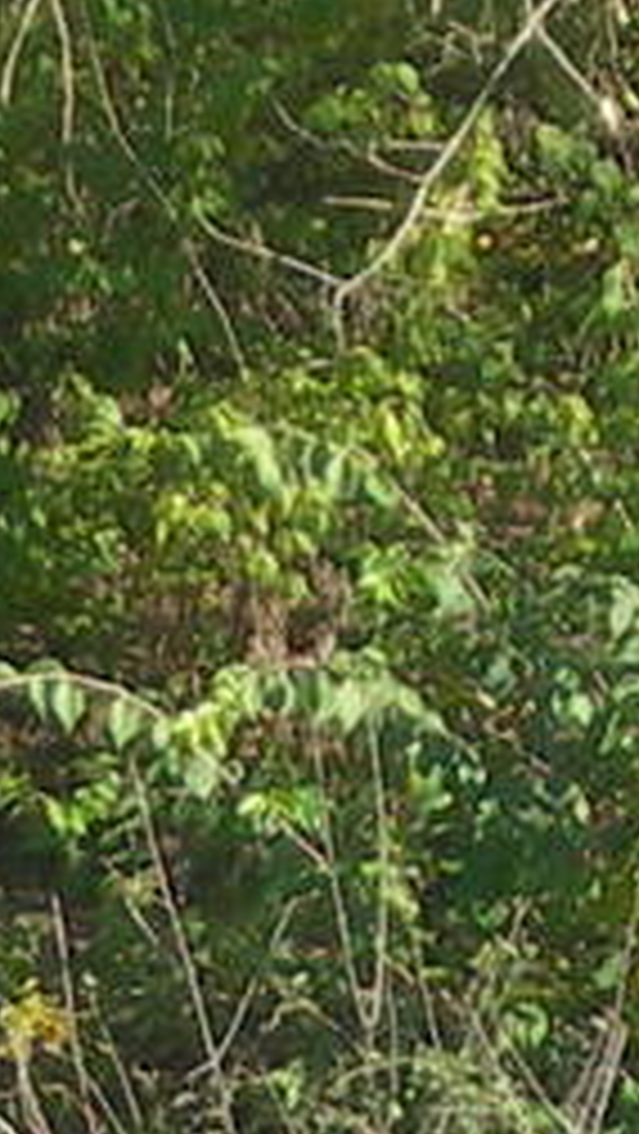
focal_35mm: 789
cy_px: 2218
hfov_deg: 1.5
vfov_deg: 2.7
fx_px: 23735
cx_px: -99
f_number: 4.9
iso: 50
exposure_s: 1/107
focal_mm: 23.4
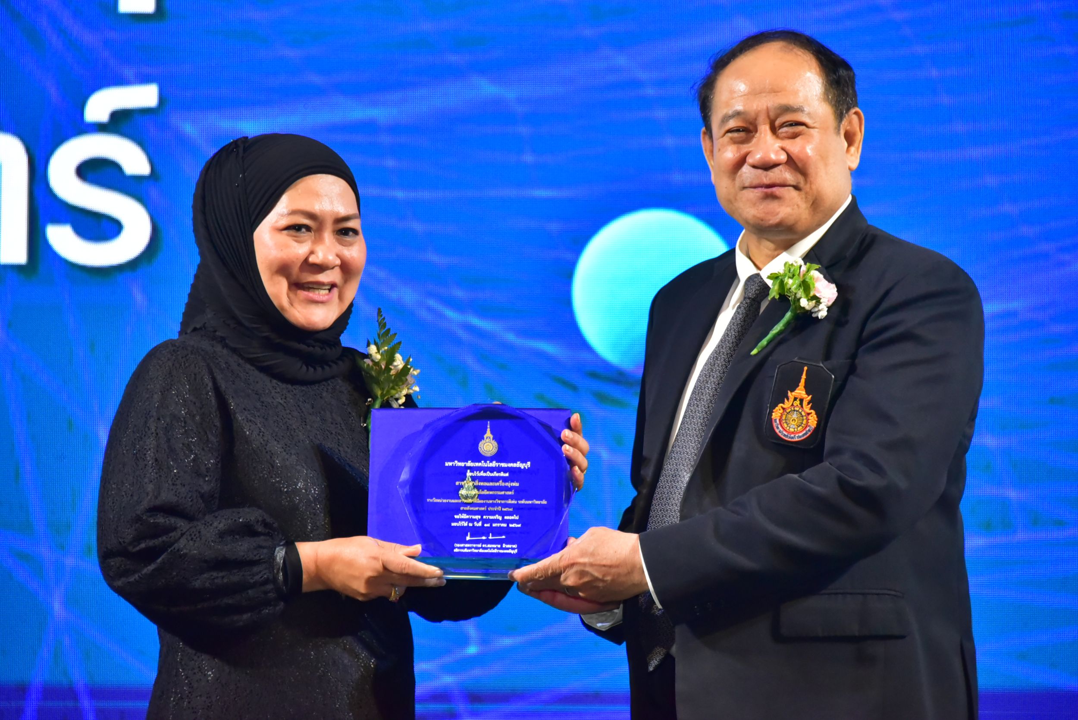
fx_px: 6890
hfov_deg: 8.9
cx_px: 539
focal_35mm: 230
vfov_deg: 6.0
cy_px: 360
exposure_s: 1/200
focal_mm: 230
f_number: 6.3
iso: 6400
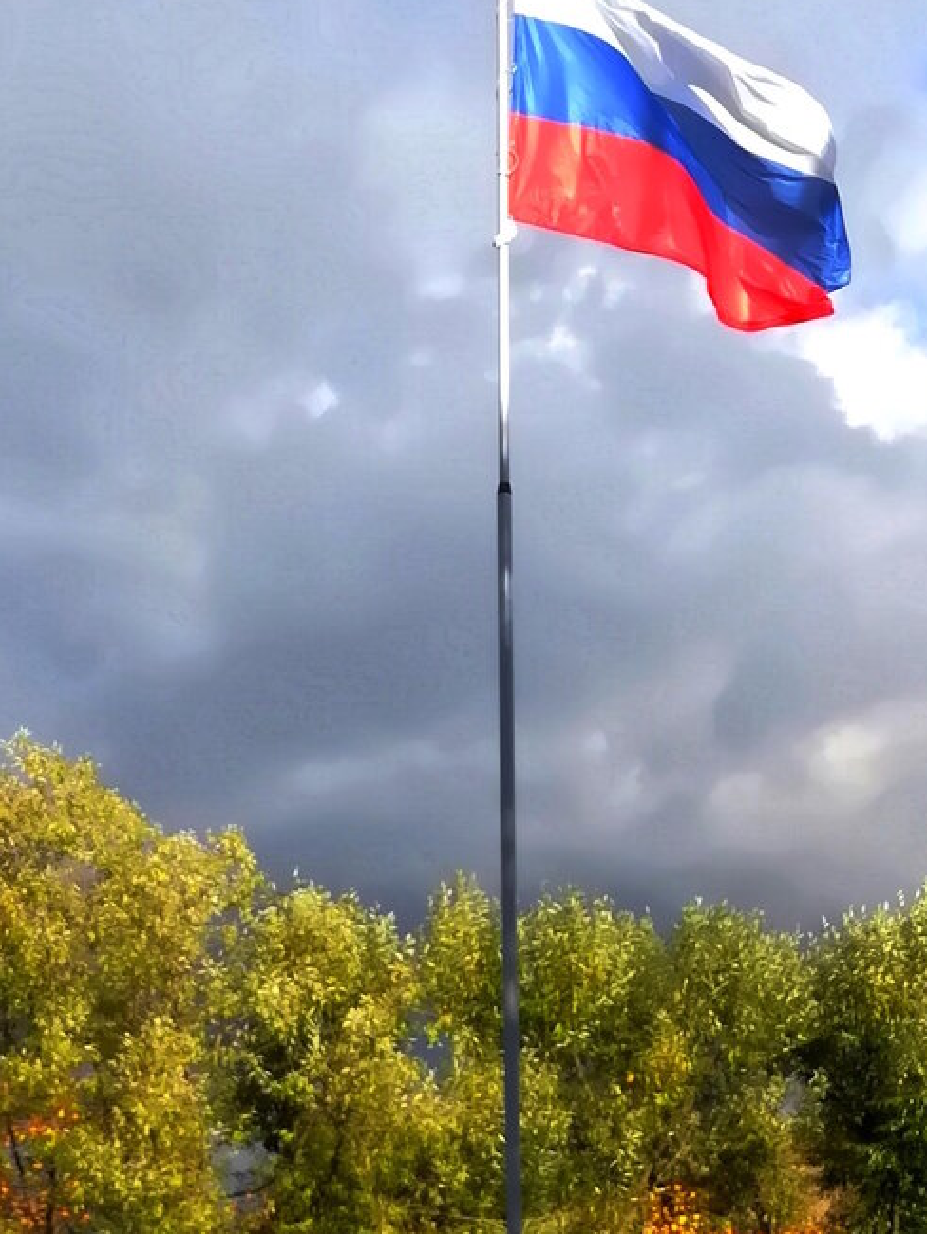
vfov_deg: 56.8
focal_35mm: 32
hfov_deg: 43.9
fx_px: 1142
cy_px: 581
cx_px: 568
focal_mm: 3.81
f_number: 2.2
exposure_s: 1/100
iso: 64
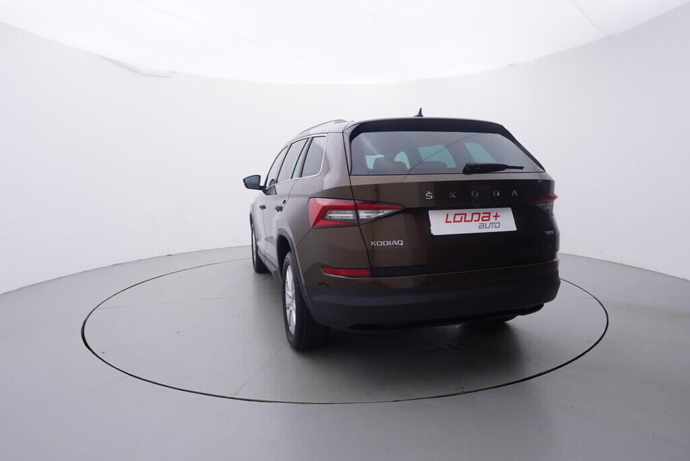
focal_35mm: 22
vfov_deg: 56.2
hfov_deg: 77.3
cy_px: 230
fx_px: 431
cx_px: 345
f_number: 5
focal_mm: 15
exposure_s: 1/80
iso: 200
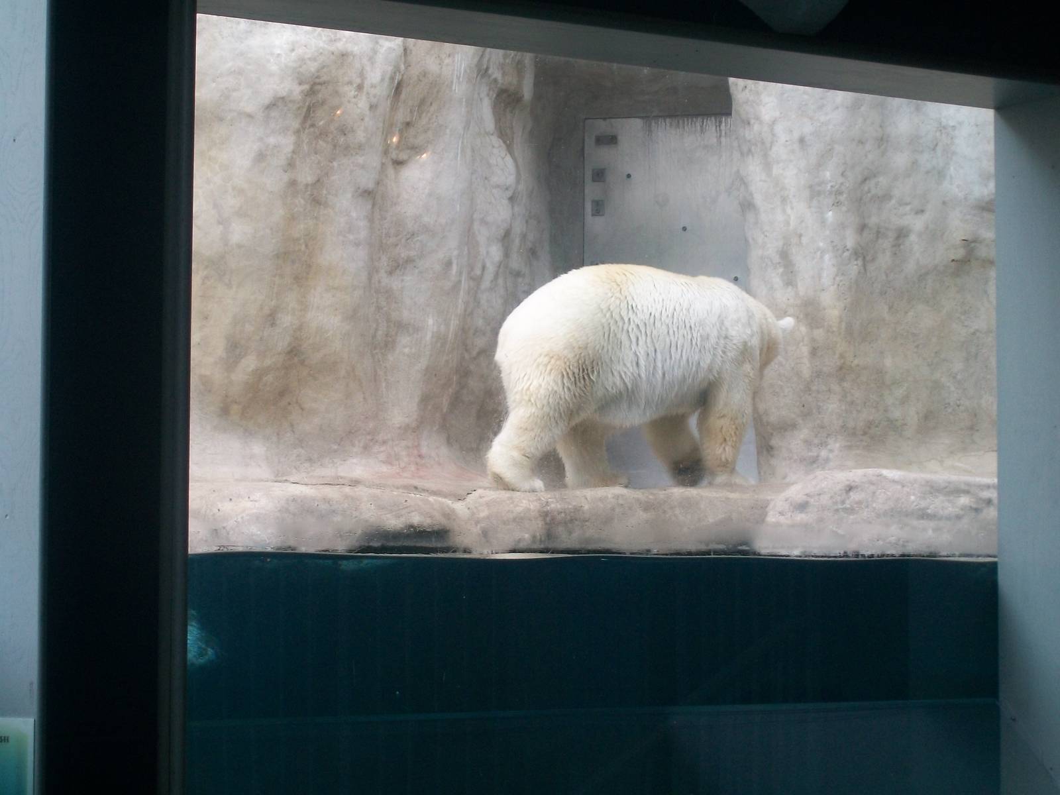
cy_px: 398
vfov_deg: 17.0
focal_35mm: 87
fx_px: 2664
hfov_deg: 22.5
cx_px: 530
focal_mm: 14.3
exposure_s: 1/60
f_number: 4.3
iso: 80
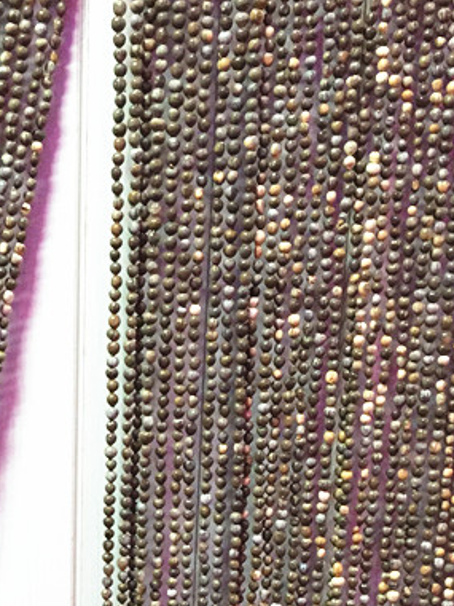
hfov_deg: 23.7
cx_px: 97
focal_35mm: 61
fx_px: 1067
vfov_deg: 29.4
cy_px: 622
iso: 250
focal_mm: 4.15
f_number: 2.2
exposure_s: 1/33
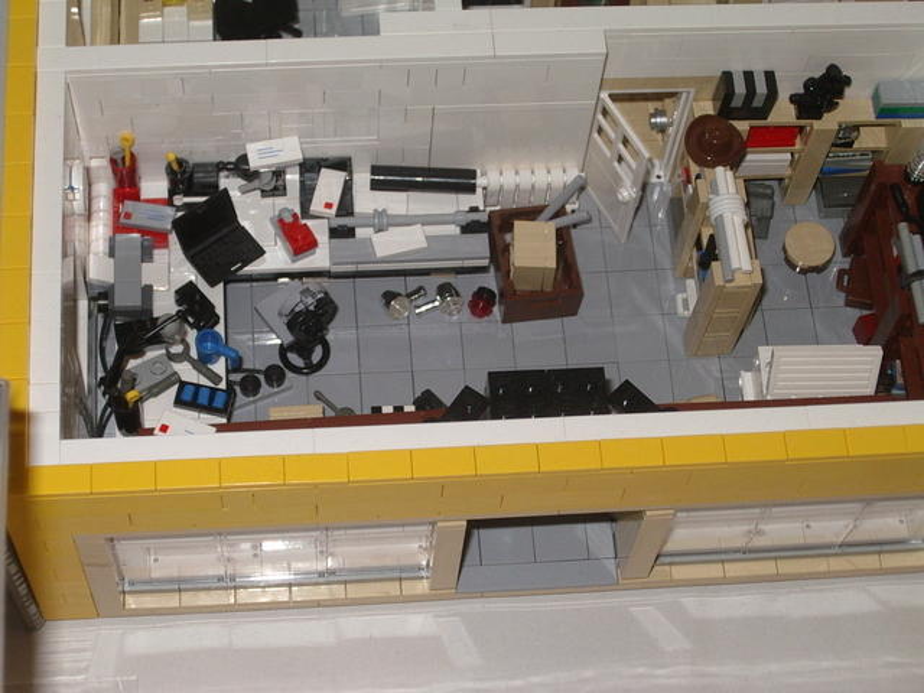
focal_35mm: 76
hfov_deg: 25.7
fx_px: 2029
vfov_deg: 19.4
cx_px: 462
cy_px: 346
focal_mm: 11.5
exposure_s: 1/80
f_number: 3.8
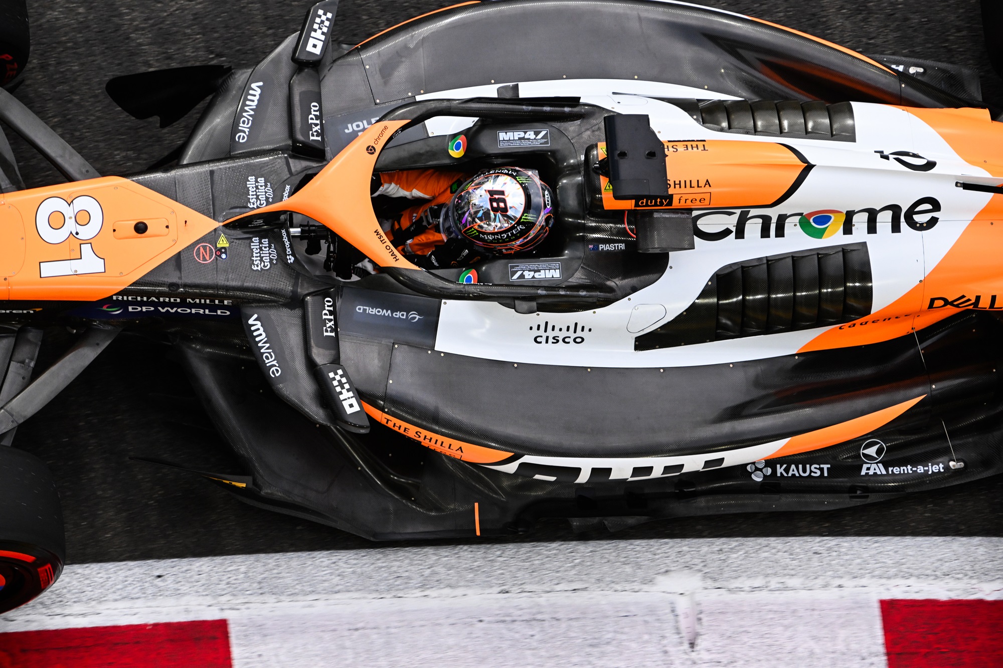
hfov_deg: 7.4
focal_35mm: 280
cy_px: 334
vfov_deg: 4.9
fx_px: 7800
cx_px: 502
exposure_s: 1/1600
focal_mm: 280
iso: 2000
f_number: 5.6
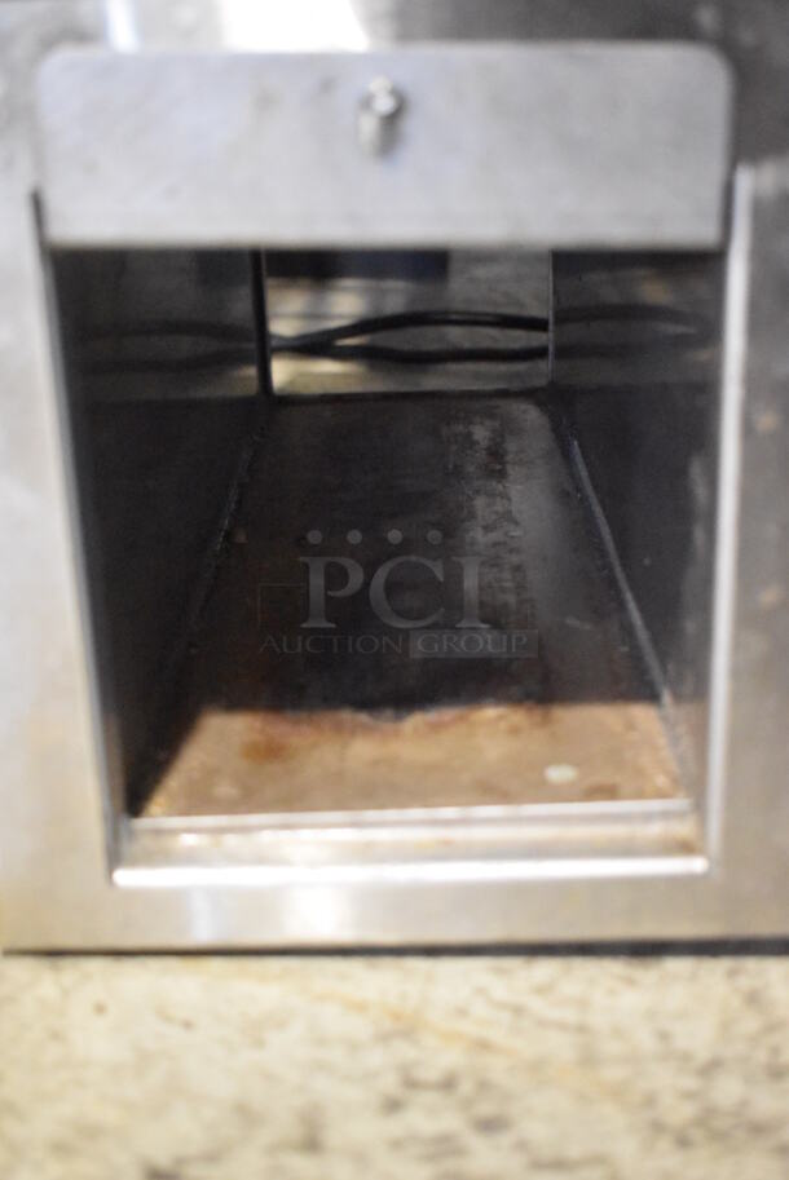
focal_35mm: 46
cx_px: 394
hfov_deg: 29.0
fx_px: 1526
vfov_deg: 42.3
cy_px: 590
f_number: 4.2
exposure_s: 1/125
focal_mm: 31
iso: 12800
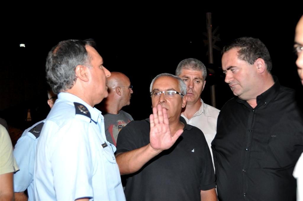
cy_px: 100
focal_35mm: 48
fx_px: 403
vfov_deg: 28.0
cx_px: 152
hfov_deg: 41.2
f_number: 5.6
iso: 800
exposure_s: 1/60
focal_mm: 32
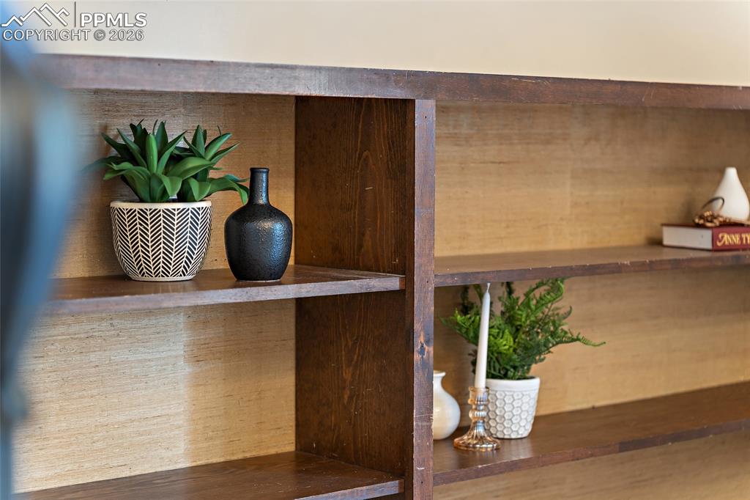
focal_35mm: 75
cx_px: 375
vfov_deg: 18.2
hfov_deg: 27.0
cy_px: 250
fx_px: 1562
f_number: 2.8
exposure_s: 1/2
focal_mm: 75
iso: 100
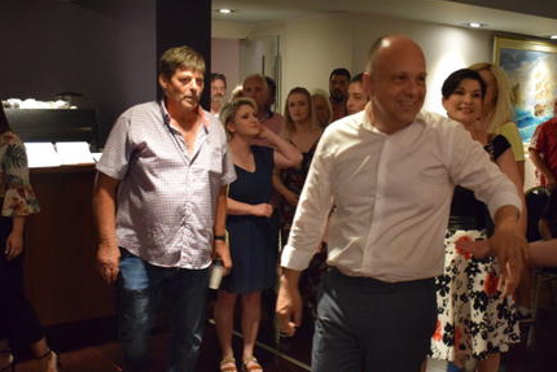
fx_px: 712
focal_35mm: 46
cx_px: 345
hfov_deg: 42.4
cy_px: 205
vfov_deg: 29.2
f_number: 3.5
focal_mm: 22
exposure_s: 1/60
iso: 4000
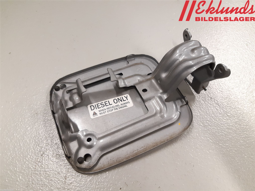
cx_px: 128
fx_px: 192
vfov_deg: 53.1
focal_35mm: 26
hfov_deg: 67.3
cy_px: 96
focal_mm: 3.93
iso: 160
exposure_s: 1/50
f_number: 1.7
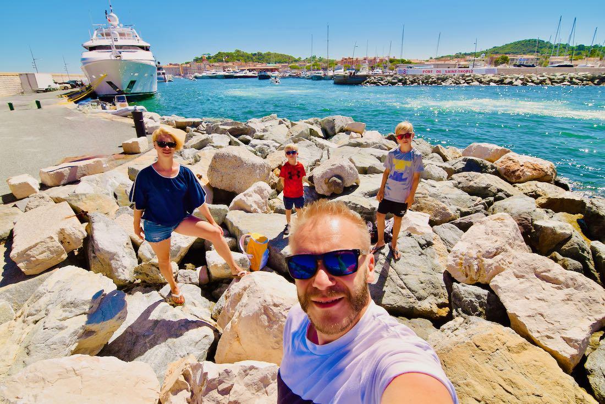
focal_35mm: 16
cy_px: 202
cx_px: 302
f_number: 8
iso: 200
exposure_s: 1/640
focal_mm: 11
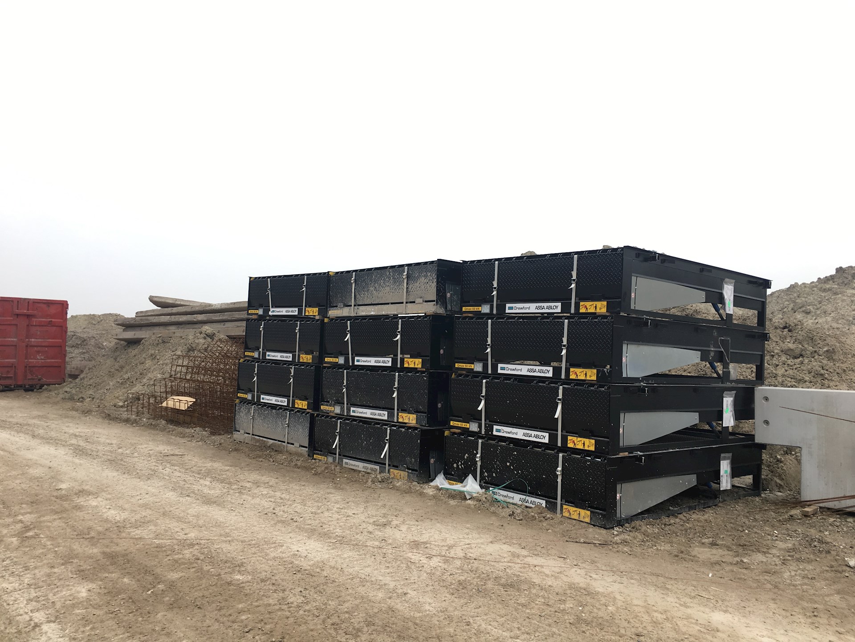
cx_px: 428
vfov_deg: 48.2
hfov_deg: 61.7
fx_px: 716
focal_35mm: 29
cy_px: 321
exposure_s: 1/111
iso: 25
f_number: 2.2
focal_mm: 4.15
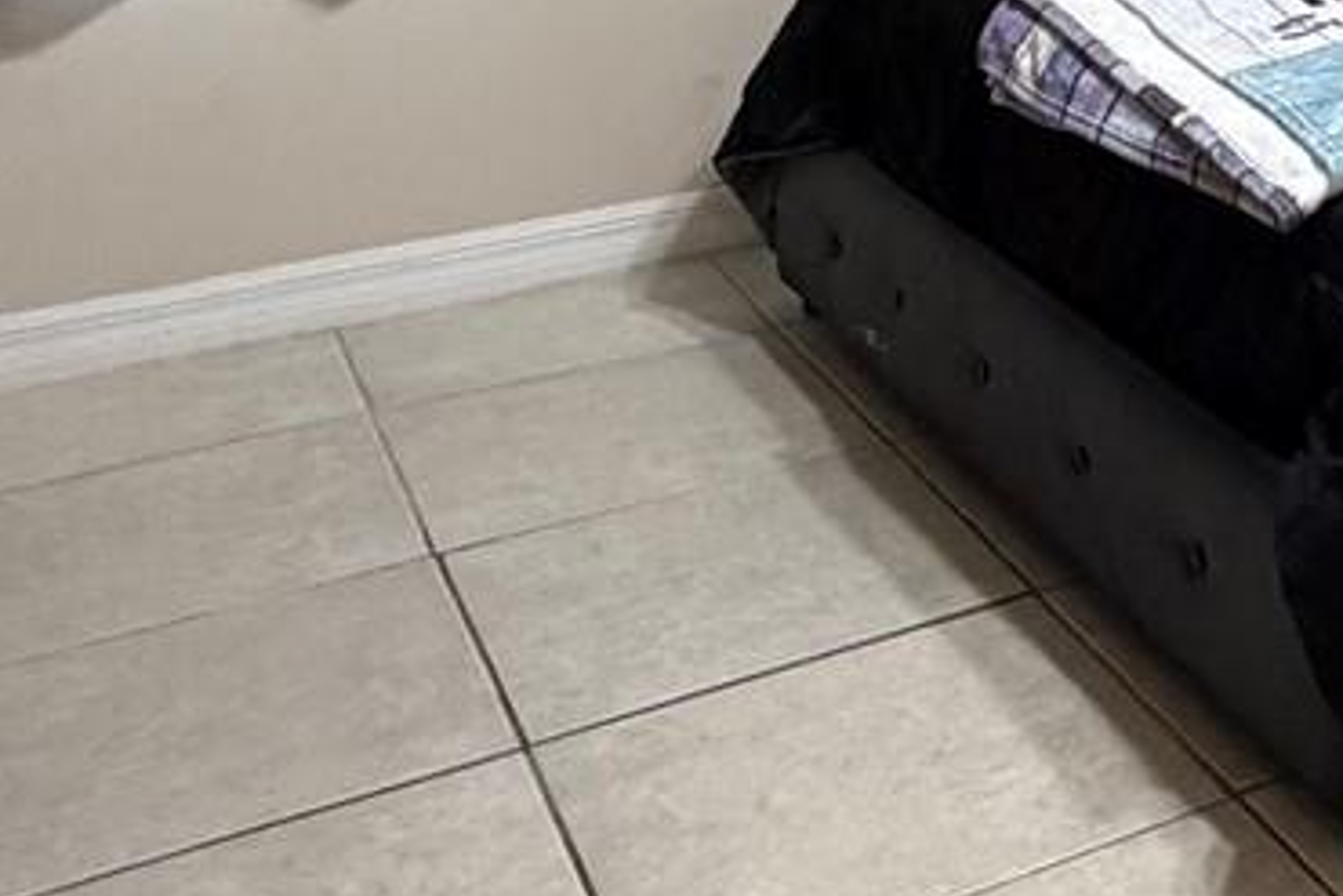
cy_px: -511
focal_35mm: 63
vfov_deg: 18.6
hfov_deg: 26.5
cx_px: 1797
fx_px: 2351
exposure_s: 1/60
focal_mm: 2.22
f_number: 2.2
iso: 400
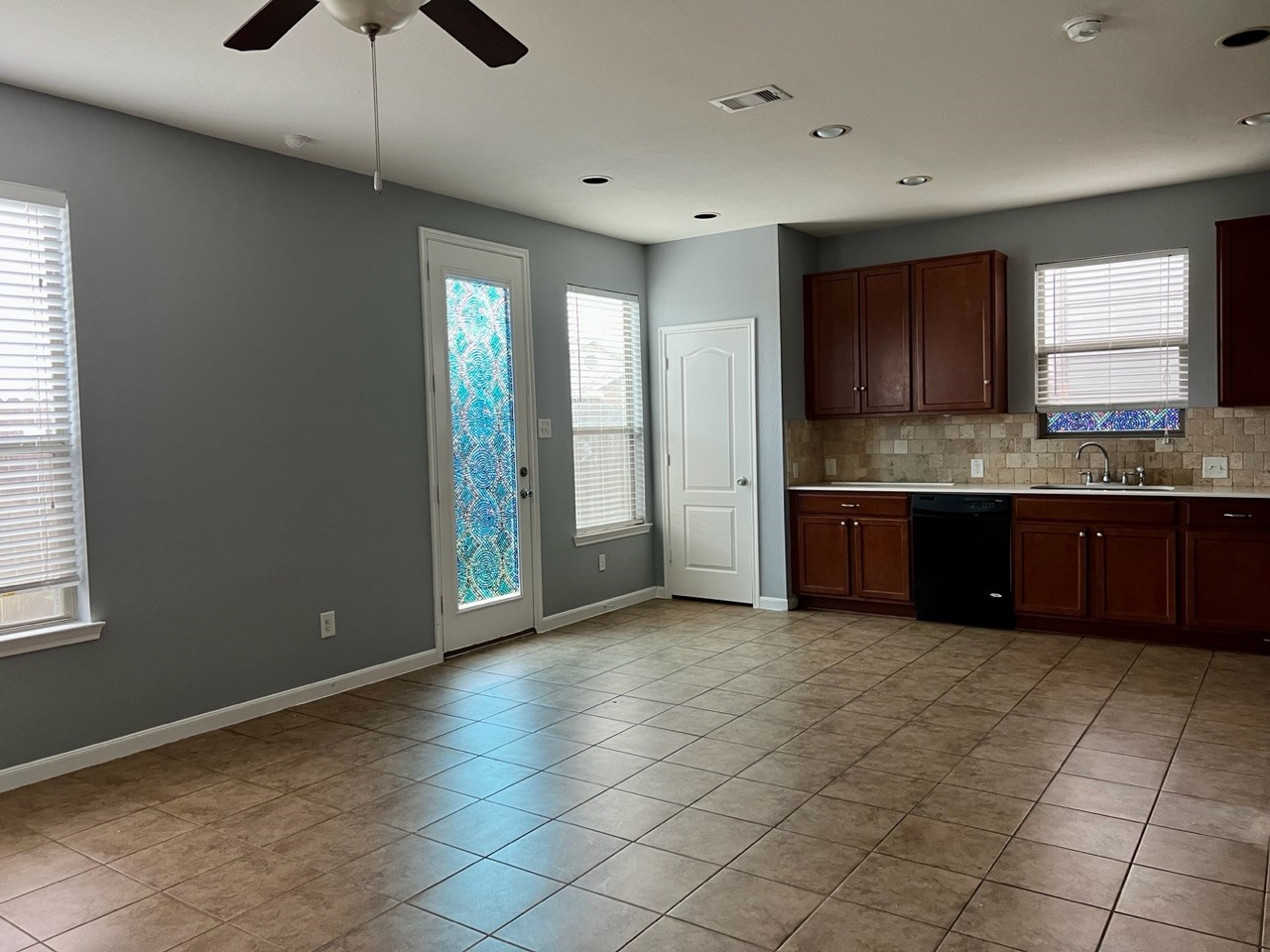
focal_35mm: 26
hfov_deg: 67.3
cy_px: 476
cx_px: 635
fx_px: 954
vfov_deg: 53.1
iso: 160
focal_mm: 5.7
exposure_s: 1/60
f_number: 1.5
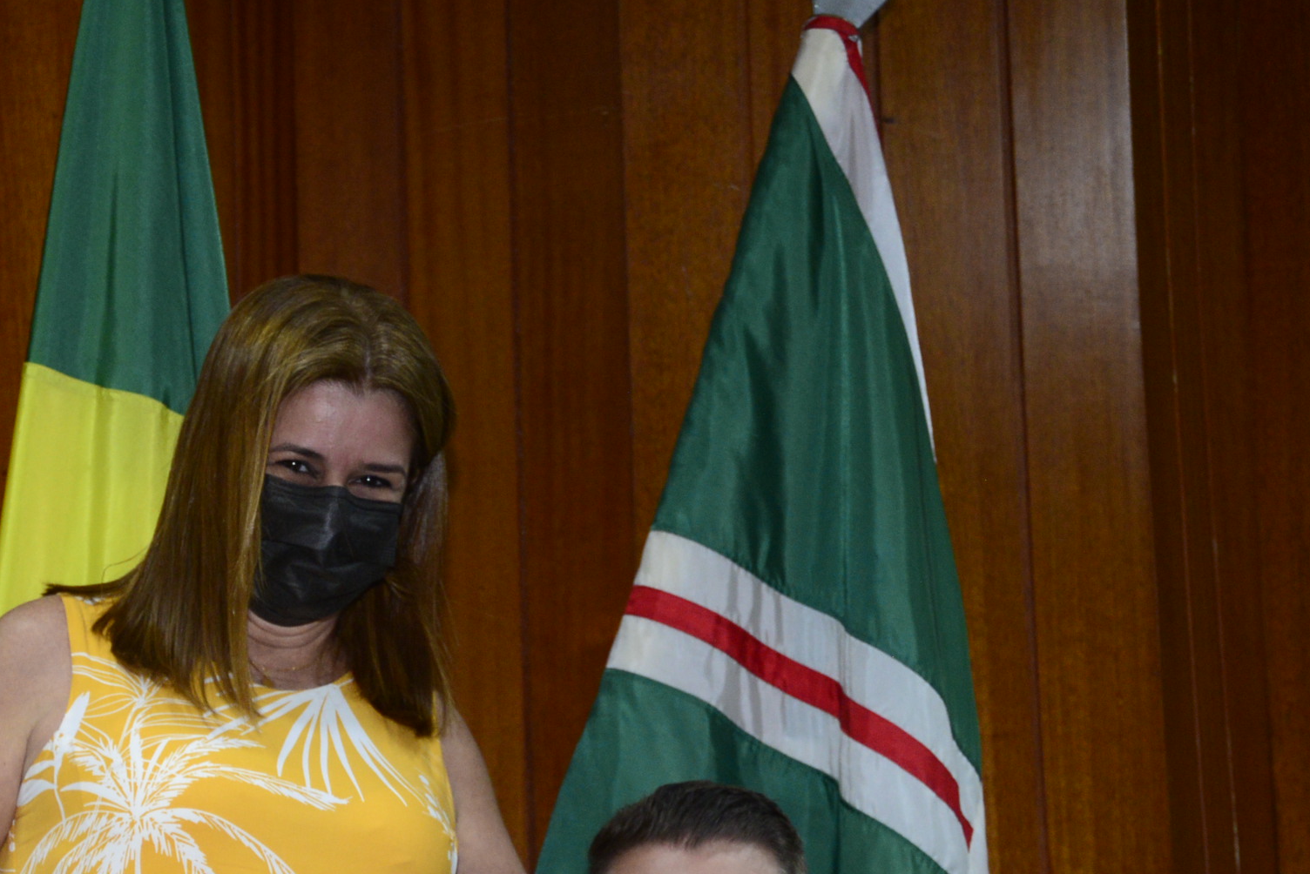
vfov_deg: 13.5
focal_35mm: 100
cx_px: 97
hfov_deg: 20.0
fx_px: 3640
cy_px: 829
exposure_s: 1/125
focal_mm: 50
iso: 2000
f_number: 4.8
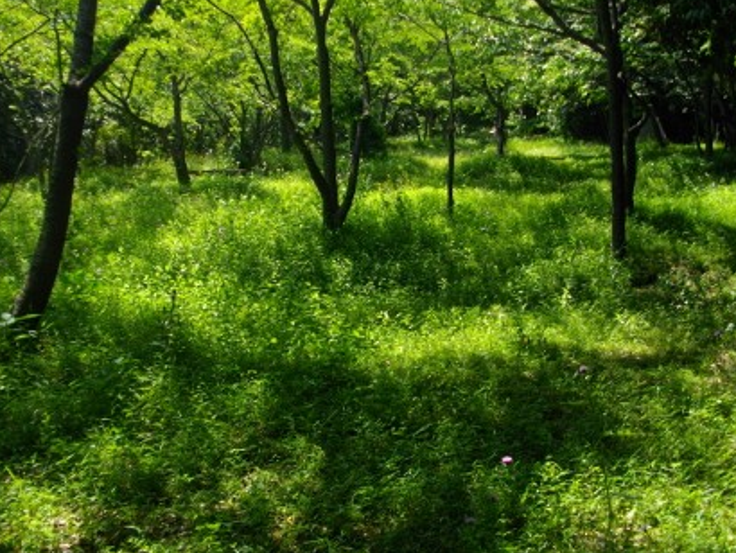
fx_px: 830
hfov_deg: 47.8
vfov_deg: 36.7
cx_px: 373
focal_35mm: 39
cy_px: 222
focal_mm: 5.7
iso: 100
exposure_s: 1/400
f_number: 2.9
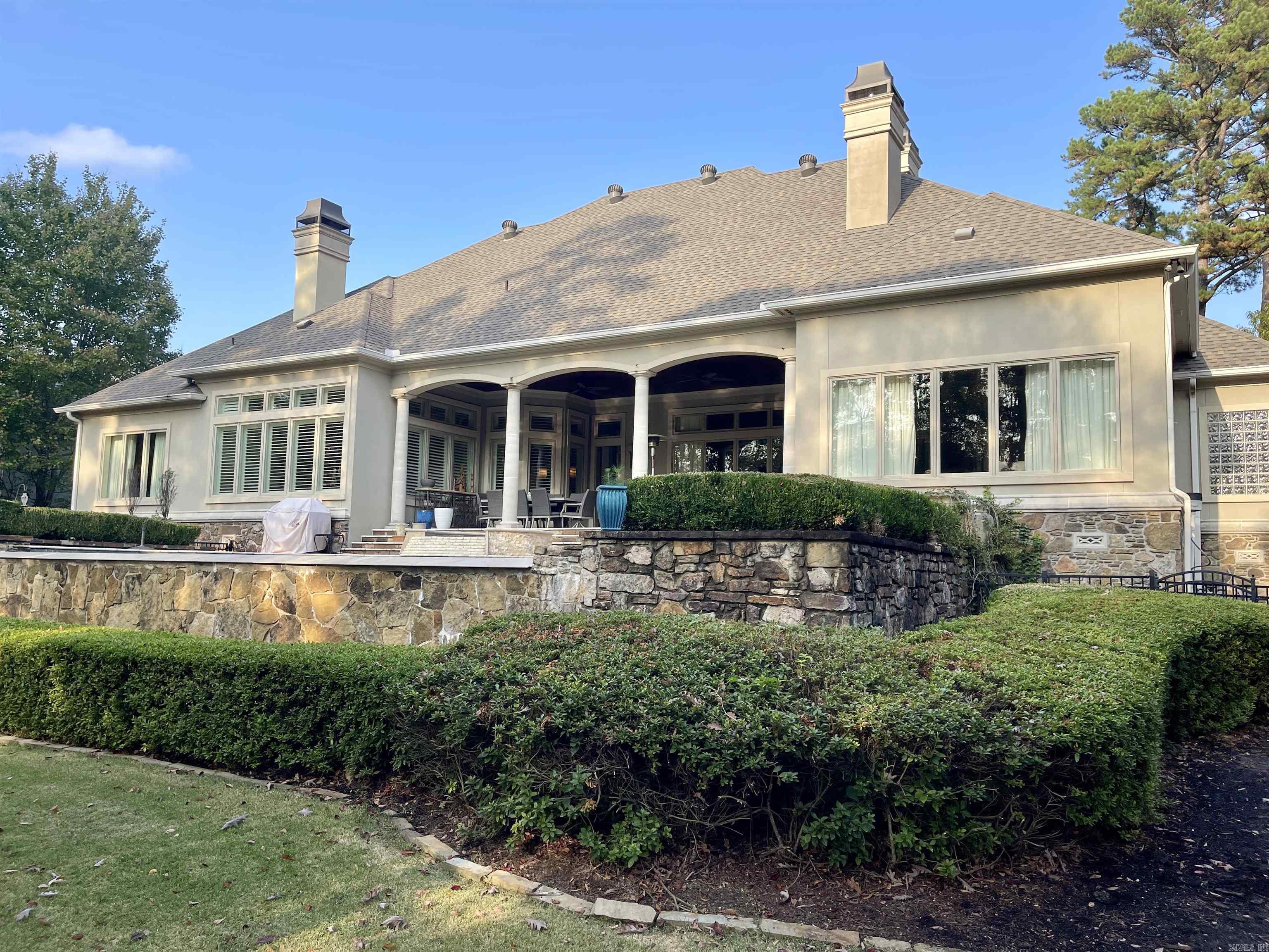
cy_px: 476
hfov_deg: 69.4
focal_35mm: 25
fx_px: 916
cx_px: 634
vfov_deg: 54.9
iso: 32
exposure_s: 1/1252
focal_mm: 5.1
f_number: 1.6
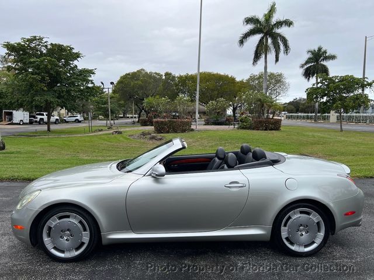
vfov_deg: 53.1
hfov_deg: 67.3
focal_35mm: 26
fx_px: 281
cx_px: 187
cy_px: 140
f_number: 1.5
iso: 50
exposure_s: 1/1972
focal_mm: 5.7
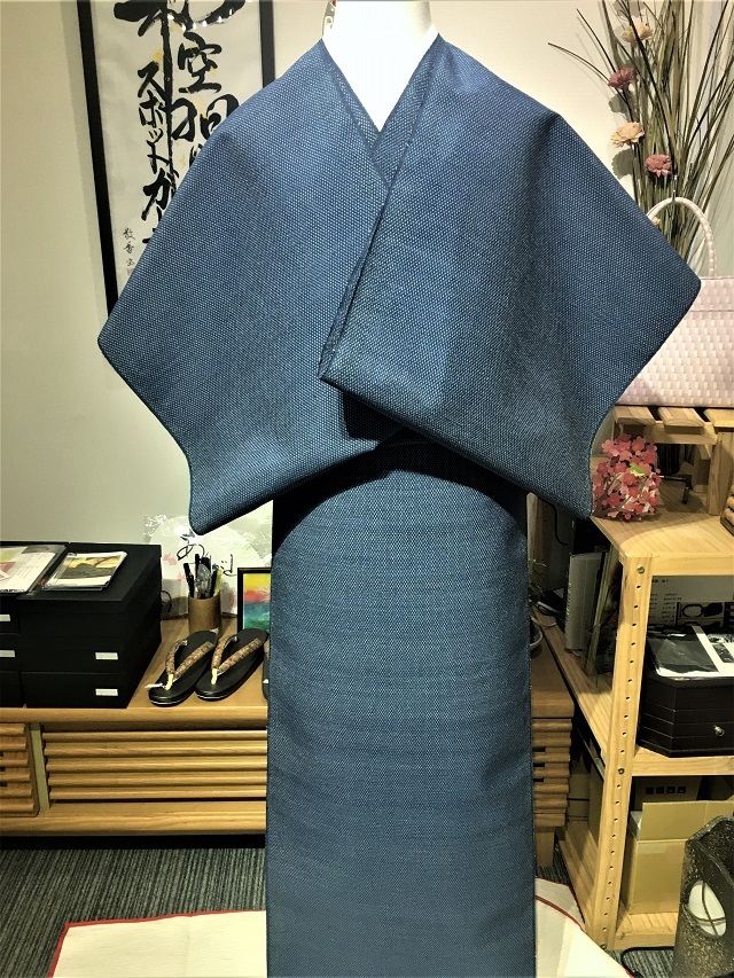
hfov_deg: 48.2
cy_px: 489
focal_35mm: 29
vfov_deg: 61.7
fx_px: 820
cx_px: 367
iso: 64
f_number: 2.2
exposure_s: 1/30
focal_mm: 4.15
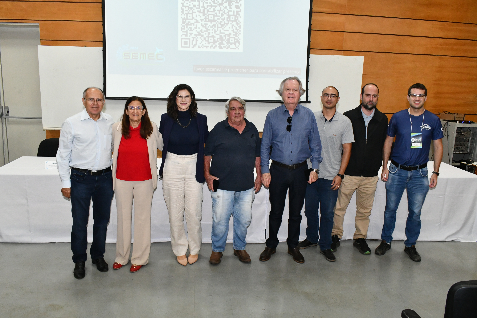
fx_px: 411
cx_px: 238
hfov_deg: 60.3
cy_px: 159
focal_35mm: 31
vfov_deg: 42.3
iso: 3200
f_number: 10
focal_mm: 21
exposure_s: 1/100
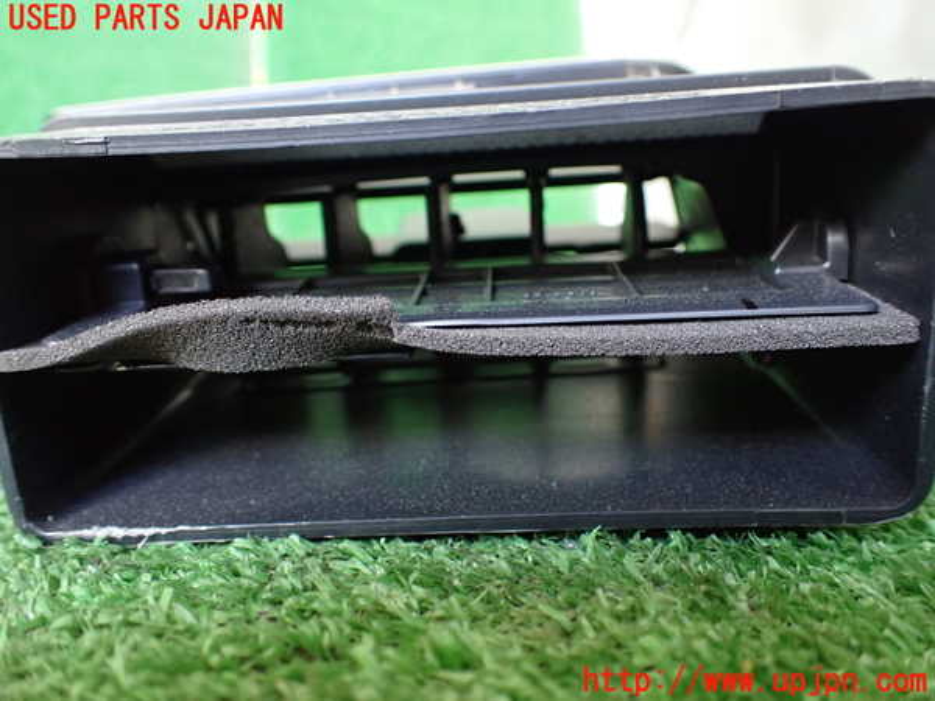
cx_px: 468
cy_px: 350
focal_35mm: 30
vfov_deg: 46.8
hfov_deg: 60.0
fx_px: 810
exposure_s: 1/50
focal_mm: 5.4
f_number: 2.3
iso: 800
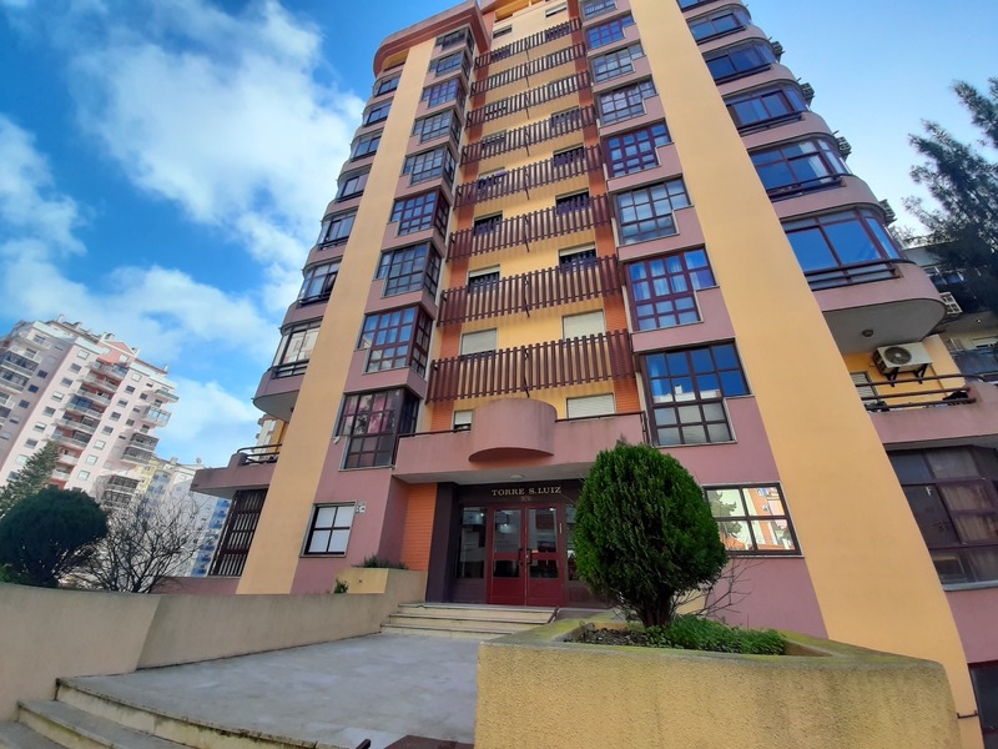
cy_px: 374
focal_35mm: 13
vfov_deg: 89.9
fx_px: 375
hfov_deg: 106.2
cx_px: 499
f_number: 2.2
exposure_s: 1/620
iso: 40
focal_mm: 1.42
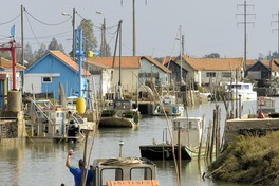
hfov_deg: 6.9
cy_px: 137
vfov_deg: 4.6
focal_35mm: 299
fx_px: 2315
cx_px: 181
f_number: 8
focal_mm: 125
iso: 100
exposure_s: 1/160
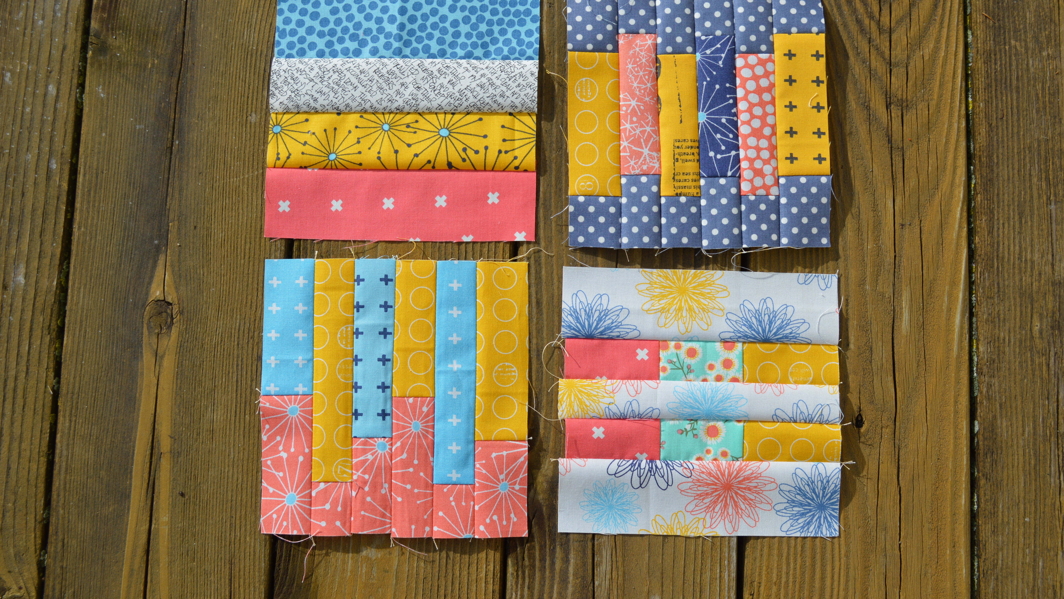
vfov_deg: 29.0
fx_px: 1157
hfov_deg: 49.4
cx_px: 534
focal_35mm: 41
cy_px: 248
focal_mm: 26
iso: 100
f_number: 8
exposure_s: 1/250
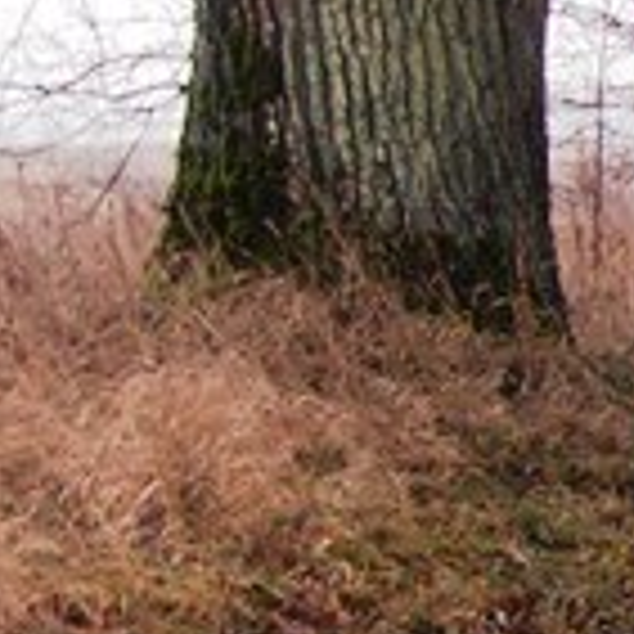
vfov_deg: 11.6
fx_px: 3108
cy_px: 463
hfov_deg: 9.7
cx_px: 1709
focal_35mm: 150
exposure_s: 1/30
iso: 100
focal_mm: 5.25
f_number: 3.5
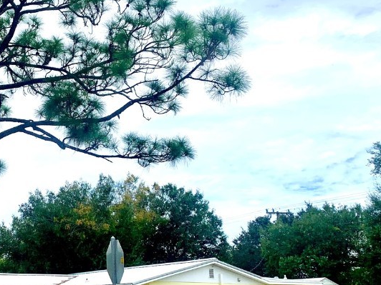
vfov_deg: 29.1
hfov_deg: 37.3
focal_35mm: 50
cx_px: 95
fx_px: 550
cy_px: 158
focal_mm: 4.25
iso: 25
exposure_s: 1/2833
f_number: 1.8
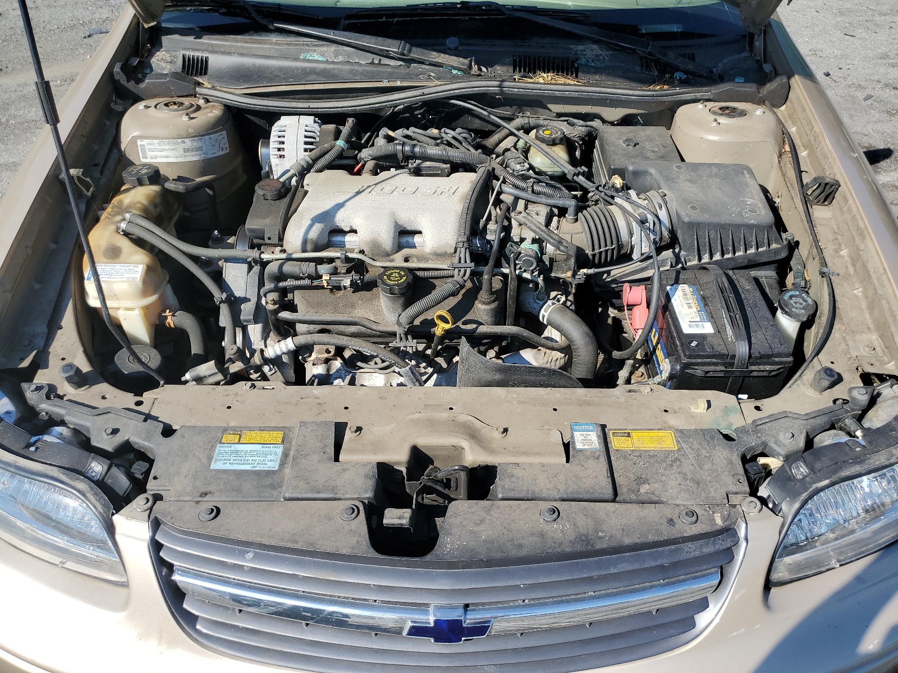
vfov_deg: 53.1
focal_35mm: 26
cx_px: 449
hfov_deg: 67.3
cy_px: 336
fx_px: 674
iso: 50
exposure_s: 1/2500
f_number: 1.5
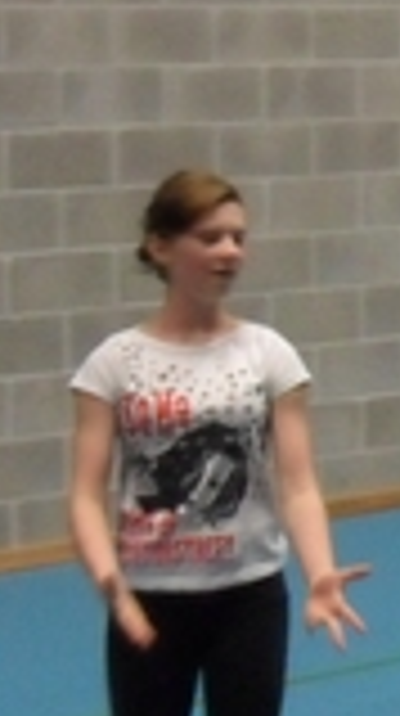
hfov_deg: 7.4
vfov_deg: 14.9
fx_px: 2725
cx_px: 1218
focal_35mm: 144
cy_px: 162
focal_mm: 6.3
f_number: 3.2
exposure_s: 1/15
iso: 320
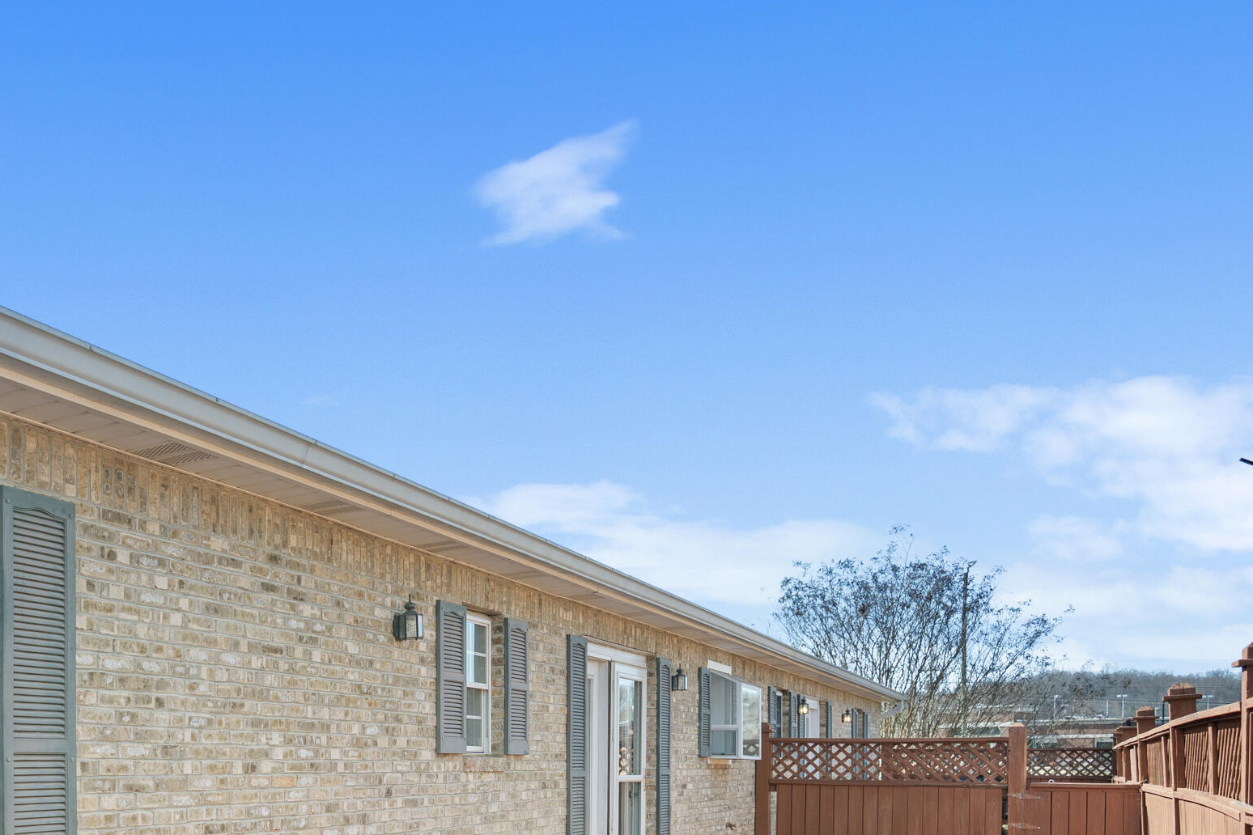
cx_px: 225
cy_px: 769
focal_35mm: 31
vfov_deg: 39.0
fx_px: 1079
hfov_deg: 55.4
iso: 100
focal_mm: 16
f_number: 2.8
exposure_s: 1/100
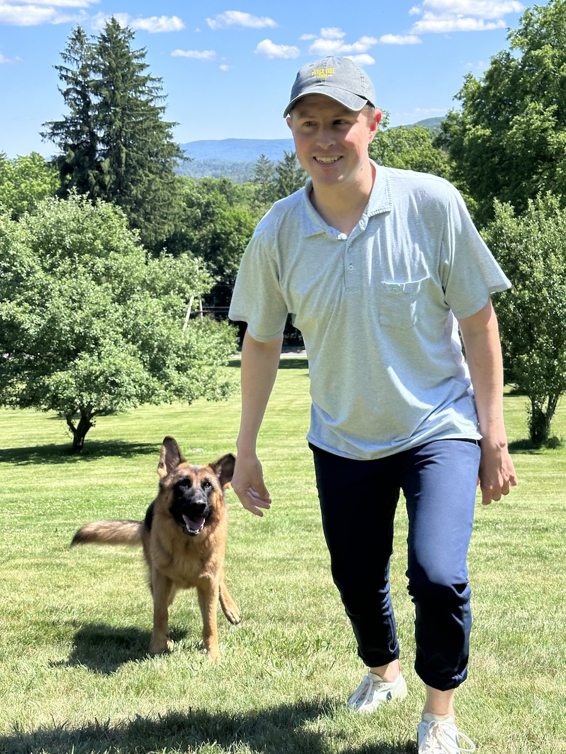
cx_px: 283
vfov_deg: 39.7
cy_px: 377
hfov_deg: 30.3
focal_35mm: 48
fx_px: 1046
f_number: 1.78
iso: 64
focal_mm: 6.86
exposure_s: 1/2028
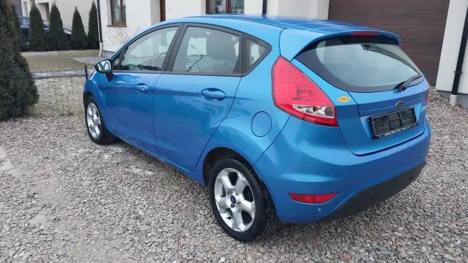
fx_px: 410
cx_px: 234
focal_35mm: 33
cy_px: 136
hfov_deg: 59.5
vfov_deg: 35.7
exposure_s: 1/100
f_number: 1.8
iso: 64
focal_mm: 4.6
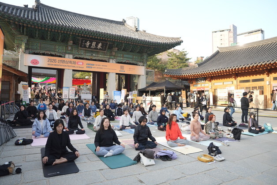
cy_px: 92
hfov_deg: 73.7
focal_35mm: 24
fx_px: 185
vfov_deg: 53.2
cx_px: 138
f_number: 2.8
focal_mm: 24
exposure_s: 1/800
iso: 400
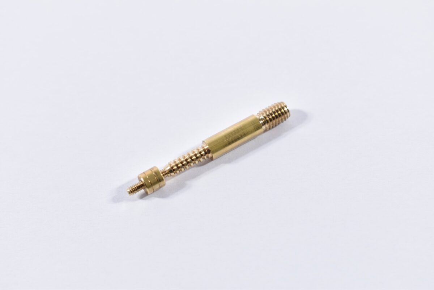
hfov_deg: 24.6
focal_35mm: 82
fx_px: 995
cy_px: 145
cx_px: 217
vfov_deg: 16.6
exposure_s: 1/40
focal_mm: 55
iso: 640
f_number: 5.6
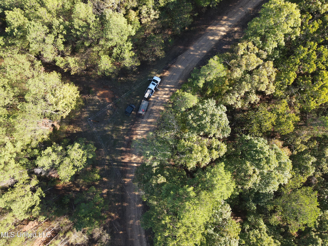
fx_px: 227
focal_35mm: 24
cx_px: 164
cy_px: 123
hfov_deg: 71.6
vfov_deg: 56.8
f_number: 2.8
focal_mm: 4.5
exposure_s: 1/90
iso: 110
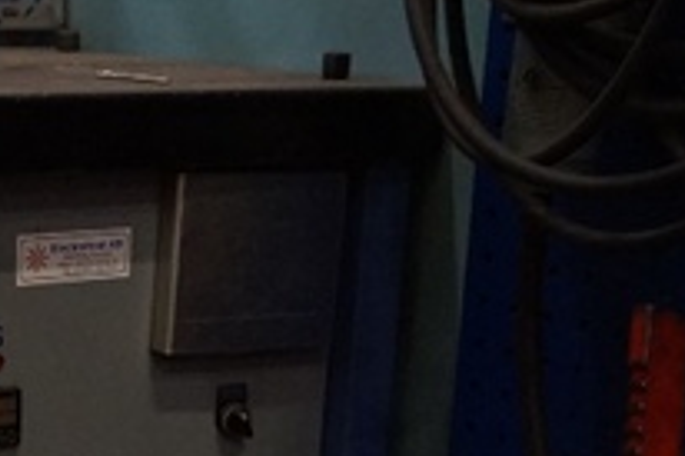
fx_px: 1597
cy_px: 503
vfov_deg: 15.8
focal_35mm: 84
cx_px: -63
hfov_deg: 22.8
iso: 2500
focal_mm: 16
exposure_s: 1/160
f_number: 3.5
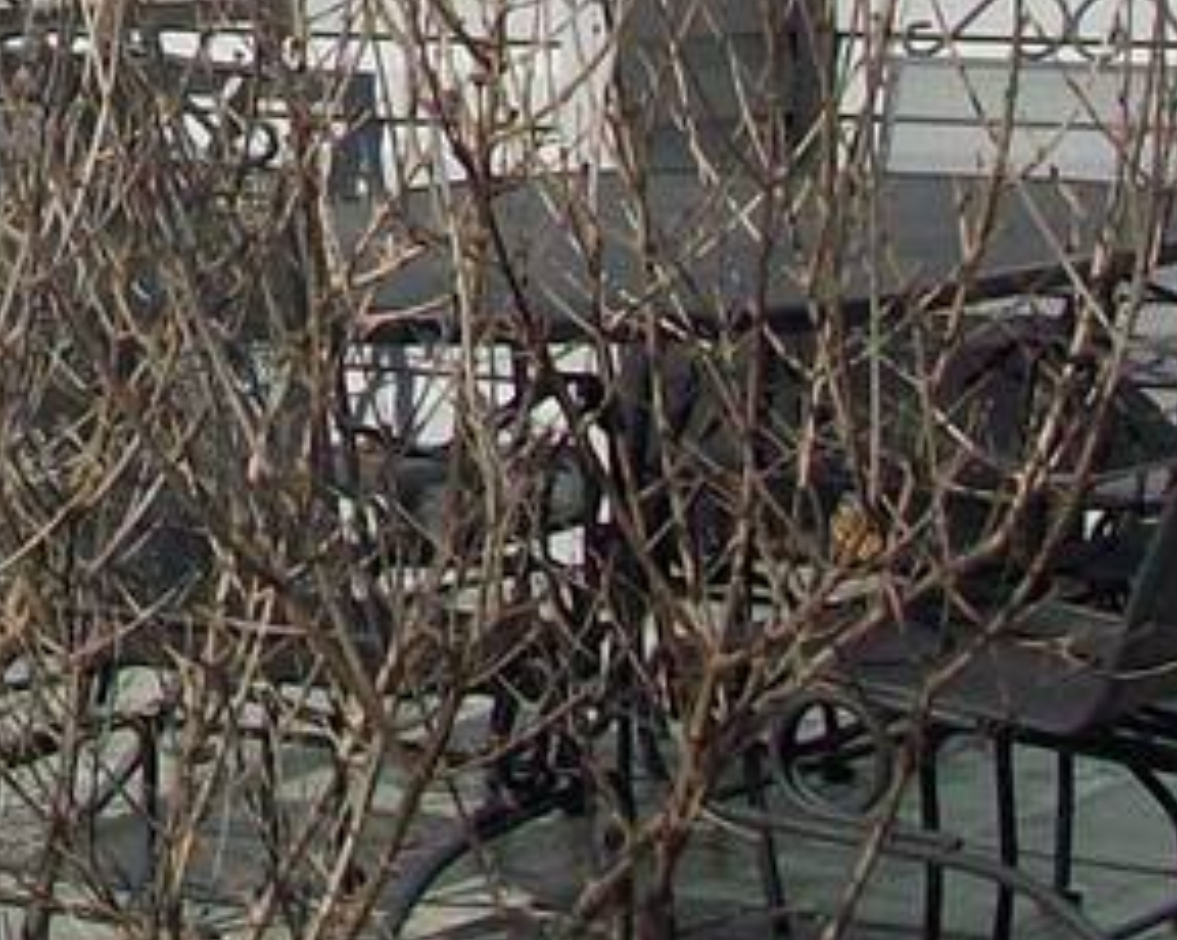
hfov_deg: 11.2
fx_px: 5779
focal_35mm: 166
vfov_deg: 8.9
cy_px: -768
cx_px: -605
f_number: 5.5
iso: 80
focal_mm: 5.7
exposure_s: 1/384
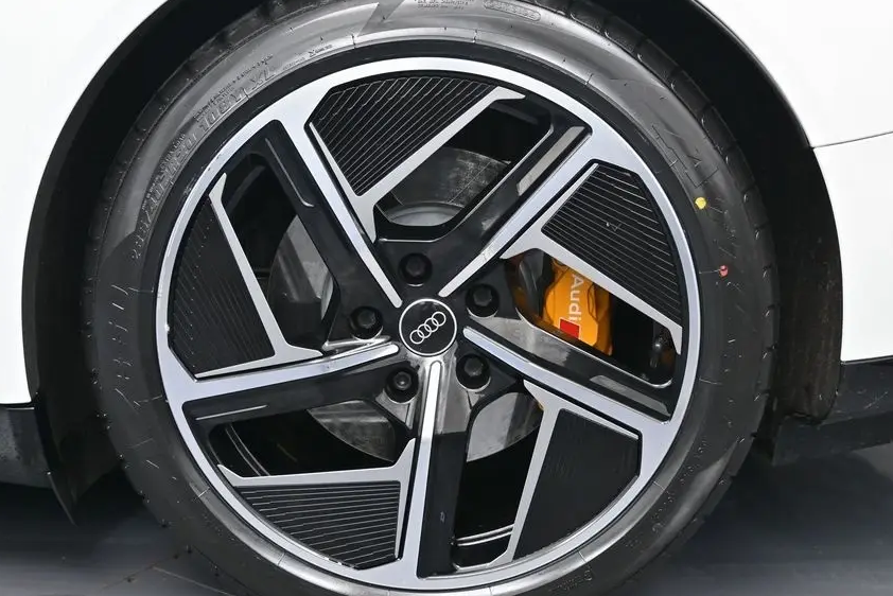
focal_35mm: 46
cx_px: 431
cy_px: 322
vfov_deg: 29.5
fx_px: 1132
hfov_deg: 43.1
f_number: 4.2
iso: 560
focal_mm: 25
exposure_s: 1/125
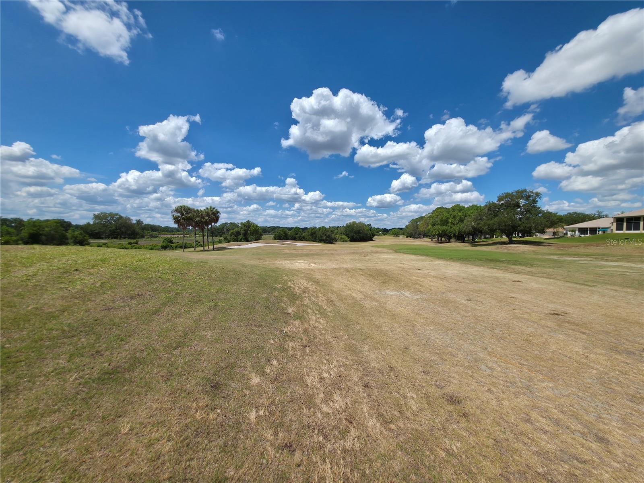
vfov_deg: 89.9
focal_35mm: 13
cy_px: 242
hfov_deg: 106.2
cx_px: 322
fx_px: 242
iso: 20
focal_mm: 2.2
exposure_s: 1/2088
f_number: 1.9
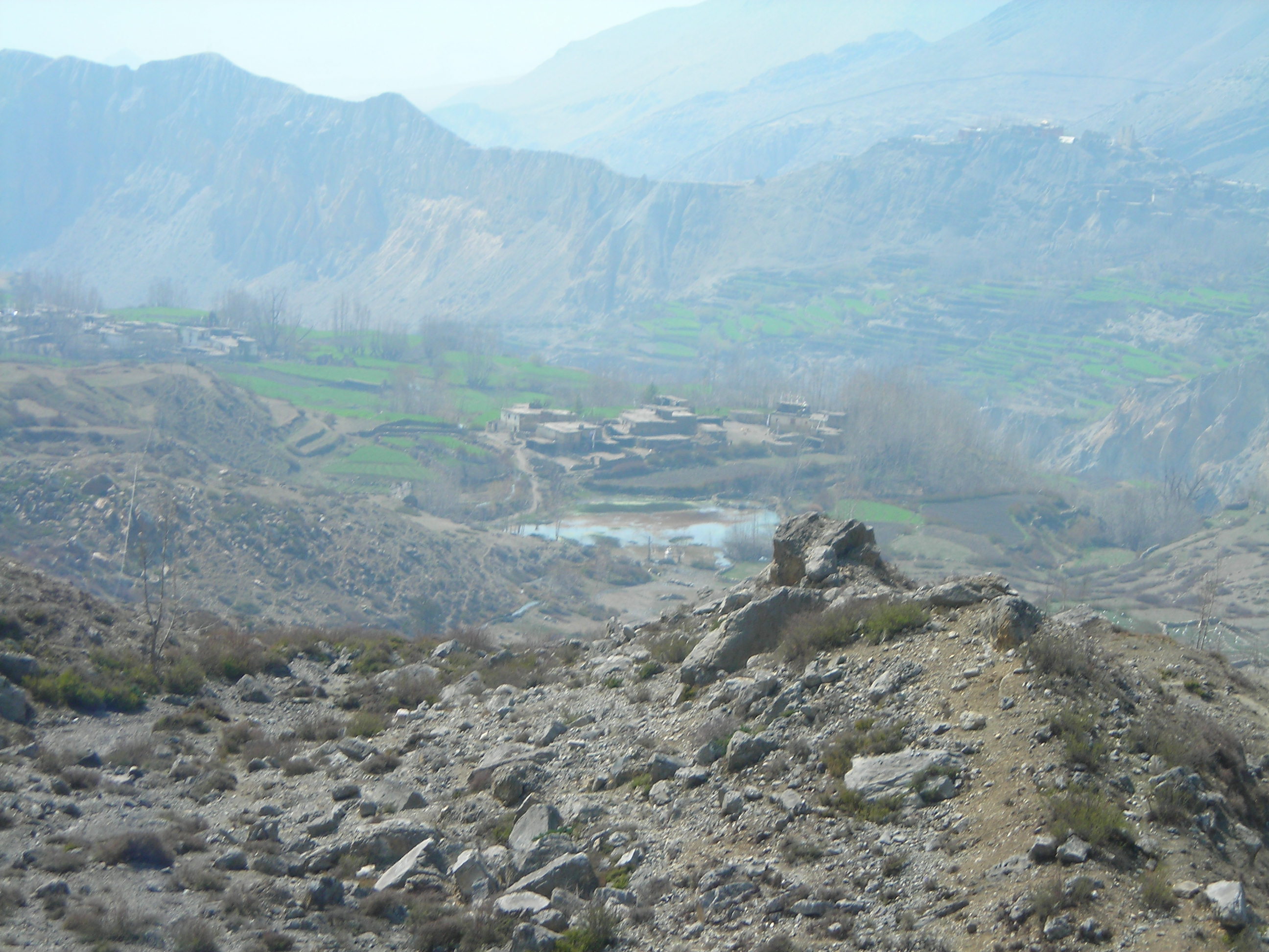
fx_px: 4252
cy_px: 476
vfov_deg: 12.8
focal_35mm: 116
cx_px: 634
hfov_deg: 17.0
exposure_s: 1/170
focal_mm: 19.2
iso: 50
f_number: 5.3
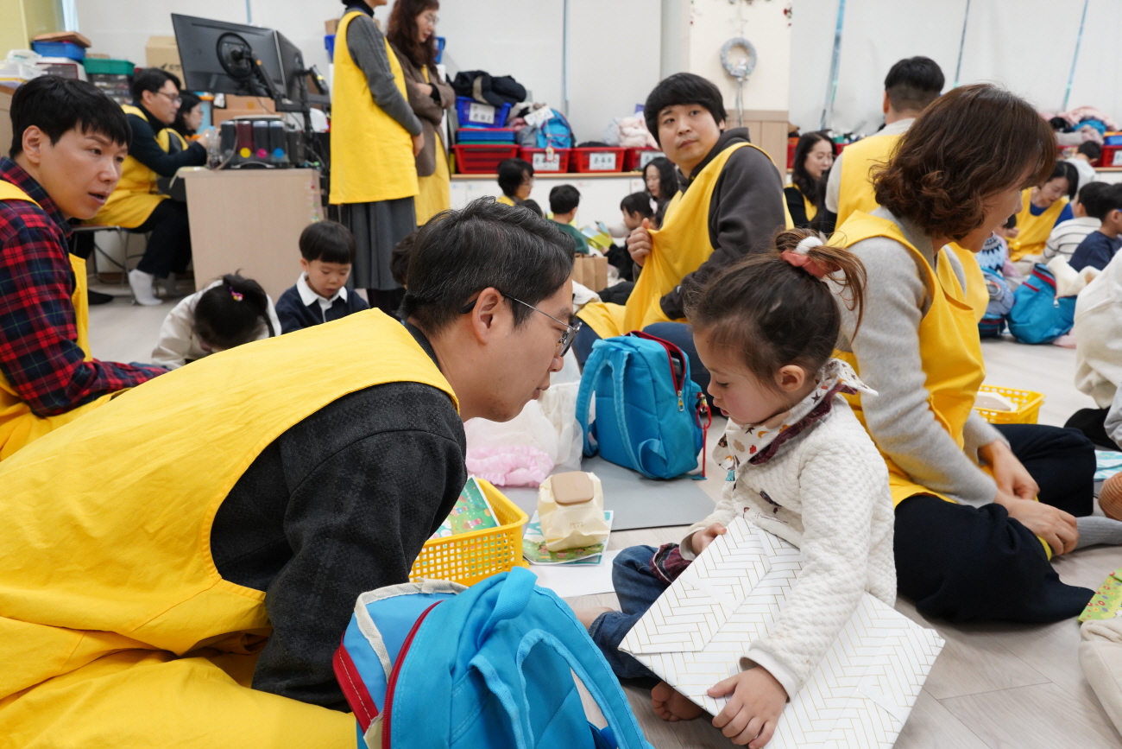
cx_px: 561
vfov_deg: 46.4
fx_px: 873
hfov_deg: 65.5
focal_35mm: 28
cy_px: 374
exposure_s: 1/50
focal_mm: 28
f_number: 7.1
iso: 2500
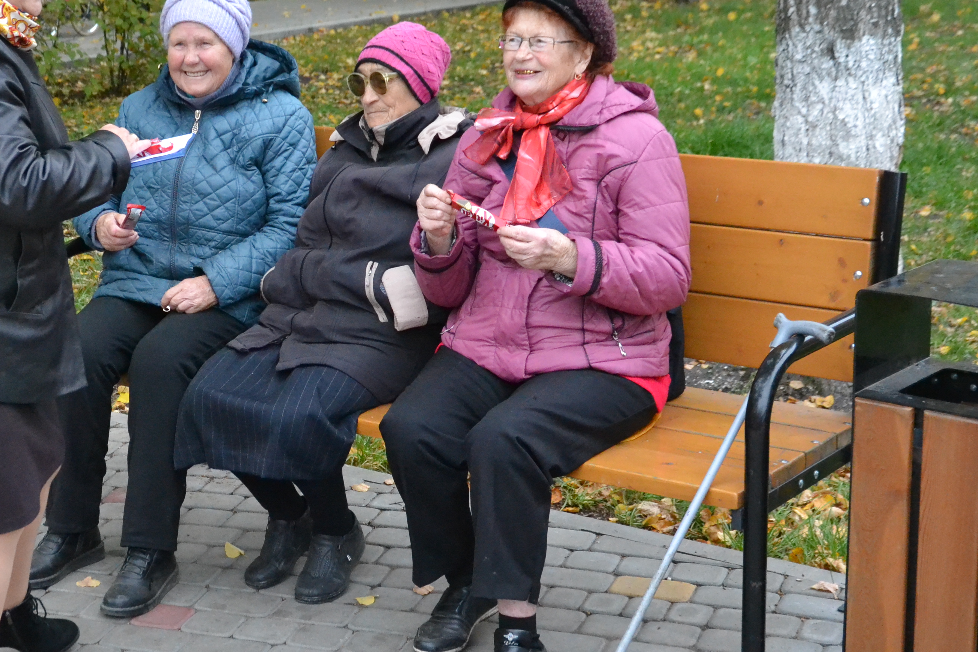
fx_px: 1874
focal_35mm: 69
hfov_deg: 28.8
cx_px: 255
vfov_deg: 19.7
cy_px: 274
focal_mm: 26
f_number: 4
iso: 3200
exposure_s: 1/400
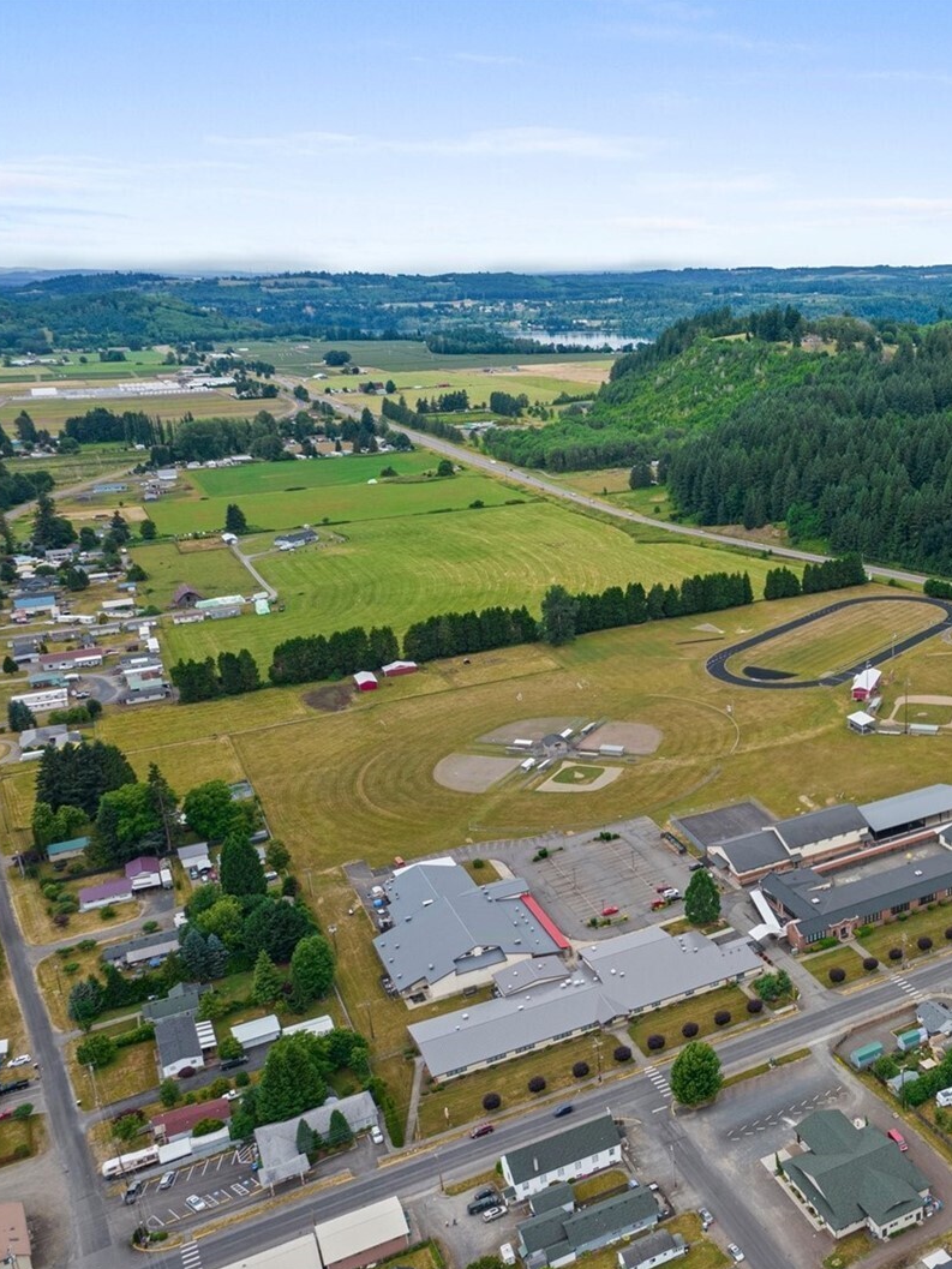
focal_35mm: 32
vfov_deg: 56.8
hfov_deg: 39.9
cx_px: 909
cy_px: 634
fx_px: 1173
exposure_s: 1/500
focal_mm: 8.38
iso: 100
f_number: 2.8
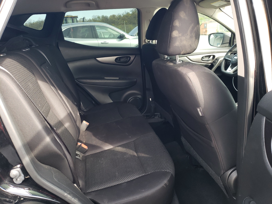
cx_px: 136
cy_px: 102
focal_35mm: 26
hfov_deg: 67.3
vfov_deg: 53.1
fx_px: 204
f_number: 1.5
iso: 87
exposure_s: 1/120
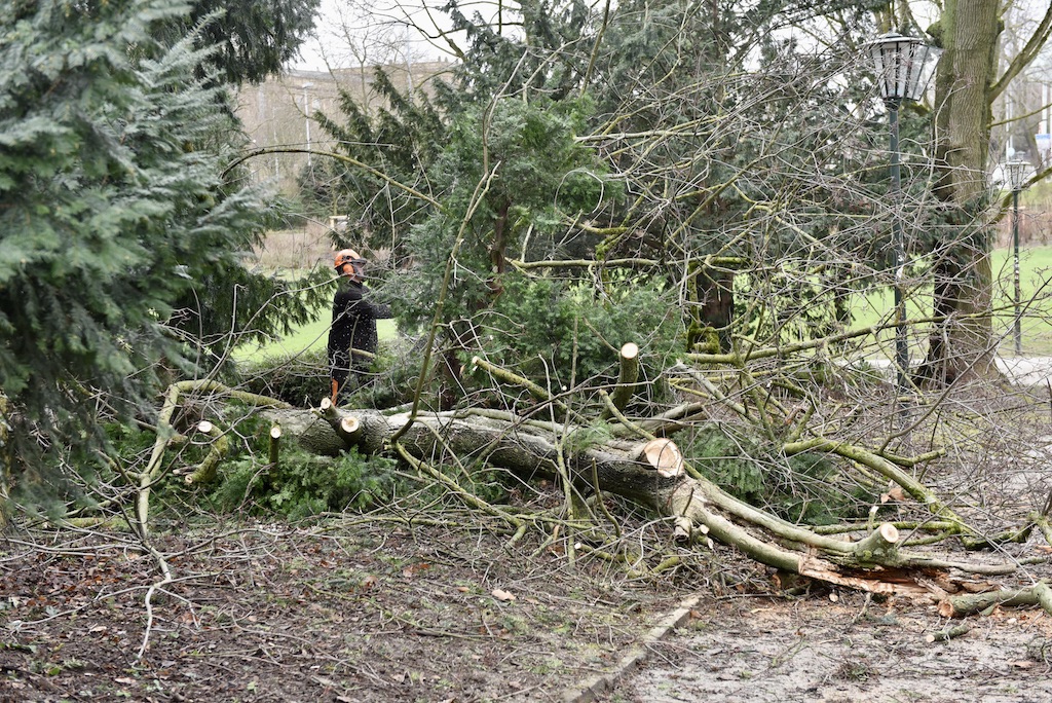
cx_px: 526
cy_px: 352
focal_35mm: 58
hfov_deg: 34.5
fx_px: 1696
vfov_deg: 23.4
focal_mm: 58
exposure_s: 1/250
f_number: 4
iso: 560
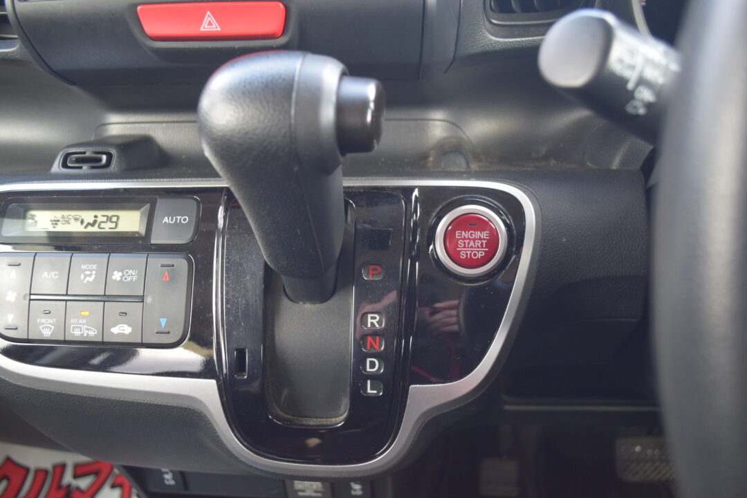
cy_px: 249
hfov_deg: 61.9
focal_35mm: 30
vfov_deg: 43.6
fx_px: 622
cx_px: 374
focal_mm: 20
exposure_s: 1/60
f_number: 3.8
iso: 900
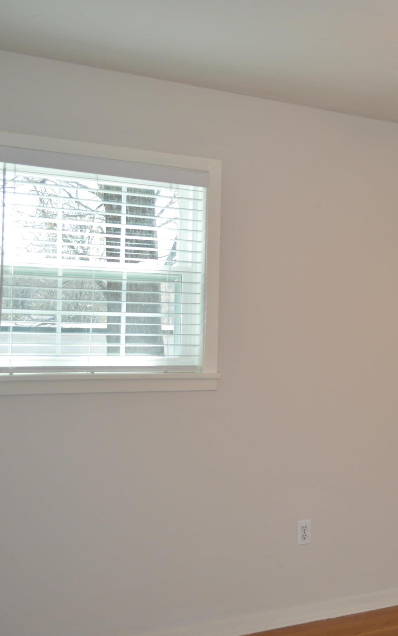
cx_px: 431
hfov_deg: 28.0
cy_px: 319
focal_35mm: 42
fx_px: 729
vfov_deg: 47.2
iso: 320
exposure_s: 1/125
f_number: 4
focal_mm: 18
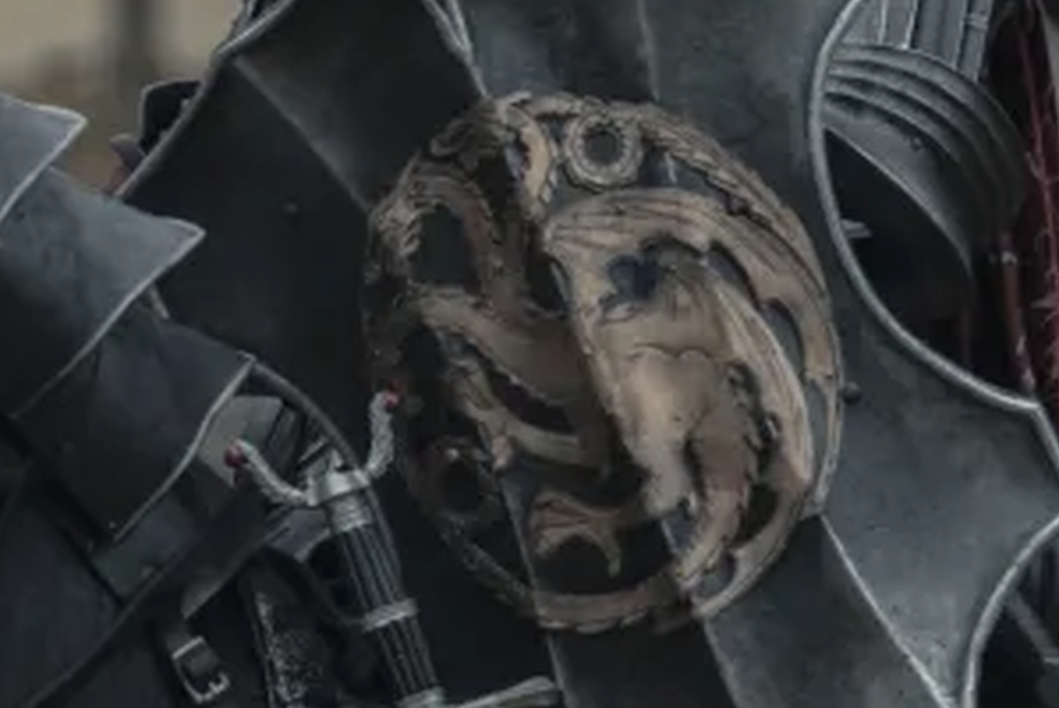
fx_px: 14811
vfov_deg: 2.7
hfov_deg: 4.1
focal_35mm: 503
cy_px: 30
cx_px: 336
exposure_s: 1/640
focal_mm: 147
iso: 1000
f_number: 4
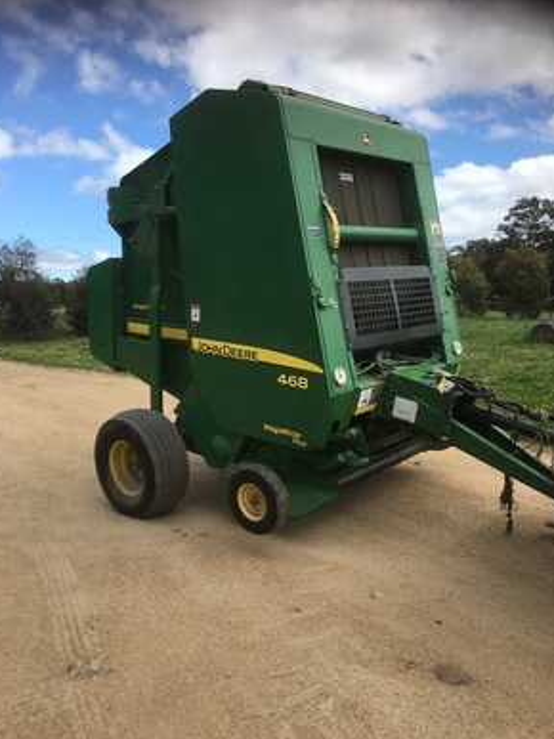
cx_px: 273
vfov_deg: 60.0
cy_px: 374
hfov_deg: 46.8
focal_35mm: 30
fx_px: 641
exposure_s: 1/1099
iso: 25
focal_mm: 4.15
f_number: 2.2
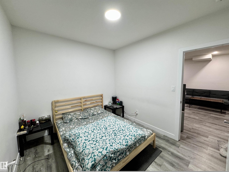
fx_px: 93
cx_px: 114
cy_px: 86
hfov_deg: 102.1
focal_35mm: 14
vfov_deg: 85.7
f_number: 2.2
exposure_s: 1/60
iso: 160
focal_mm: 2.22
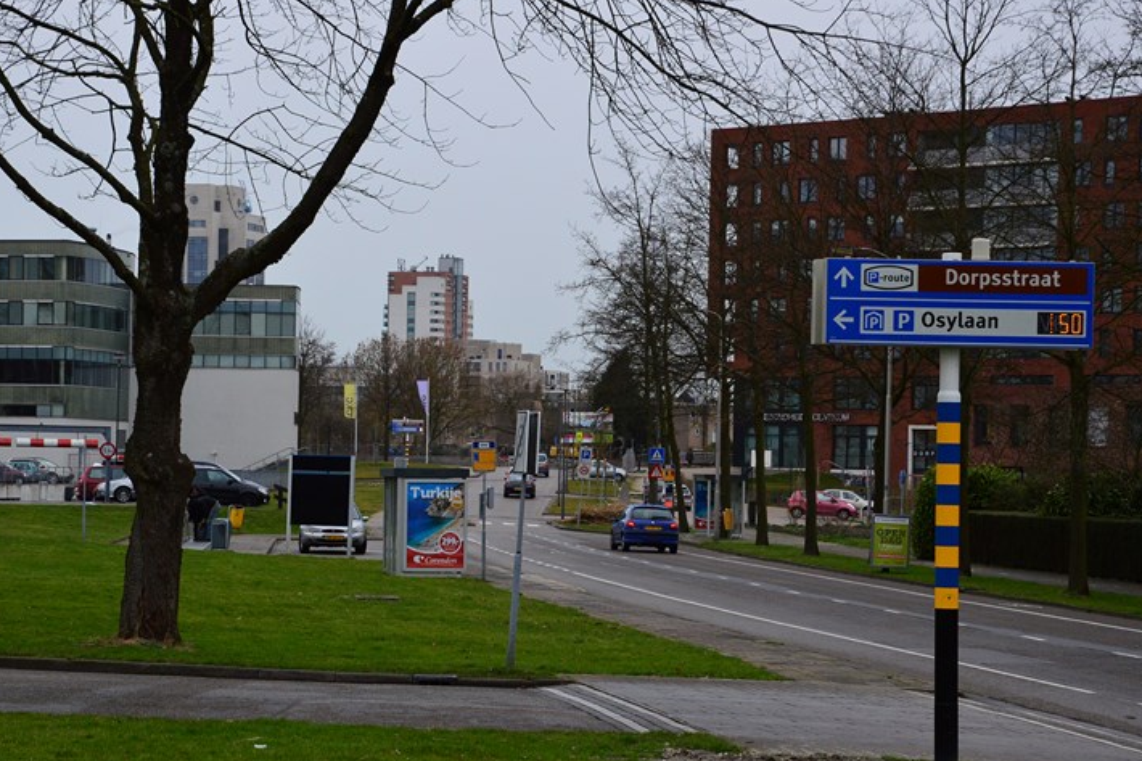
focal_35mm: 98
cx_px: 510
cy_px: 417
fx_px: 3108
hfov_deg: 20.8
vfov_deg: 14.0
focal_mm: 58
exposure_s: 1/400
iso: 800
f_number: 7.1
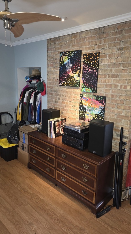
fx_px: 161
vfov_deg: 71.9
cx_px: 71
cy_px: 114
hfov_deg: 44.3
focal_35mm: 26
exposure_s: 1/12
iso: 125
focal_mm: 6.25
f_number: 1.7
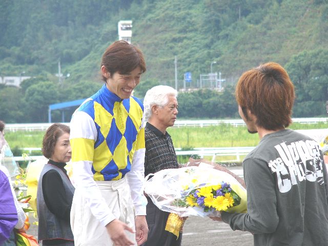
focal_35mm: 190
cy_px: 123
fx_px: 1800
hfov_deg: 10.4
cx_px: 164
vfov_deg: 7.8
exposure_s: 1/80
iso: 50
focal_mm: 31.6
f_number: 2.8
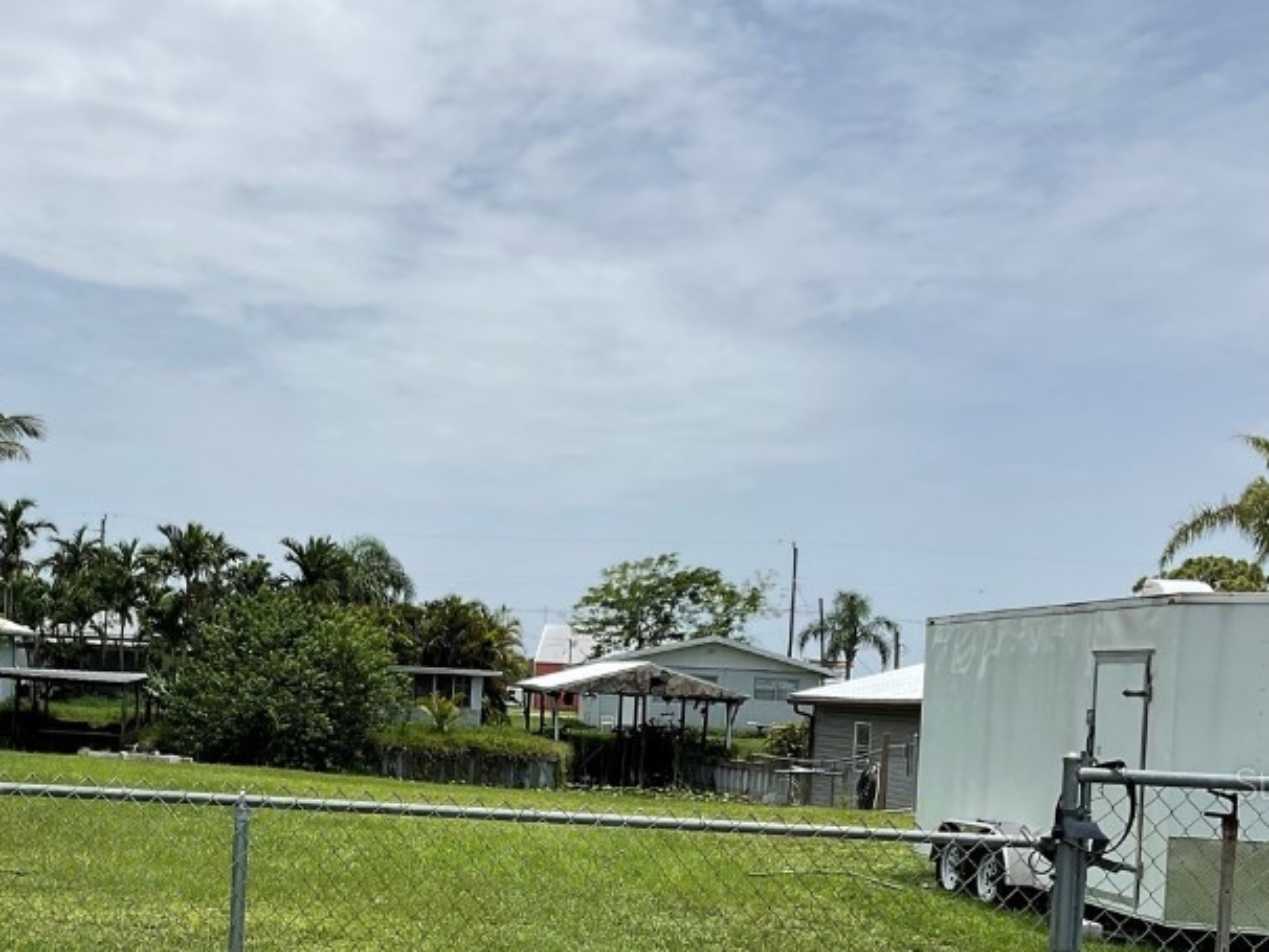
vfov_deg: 28.9
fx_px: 1797
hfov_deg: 38.2
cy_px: 783
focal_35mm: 49
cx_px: 360
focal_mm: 3
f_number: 1.8
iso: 16
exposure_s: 1/2801
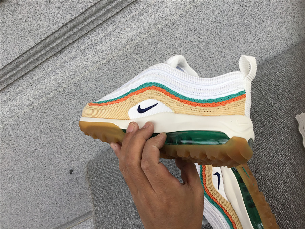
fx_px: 273
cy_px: 114
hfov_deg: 58.4
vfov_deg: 45.4
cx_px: 152
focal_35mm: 31
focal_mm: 3.3
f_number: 2.4
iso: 25
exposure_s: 1/292
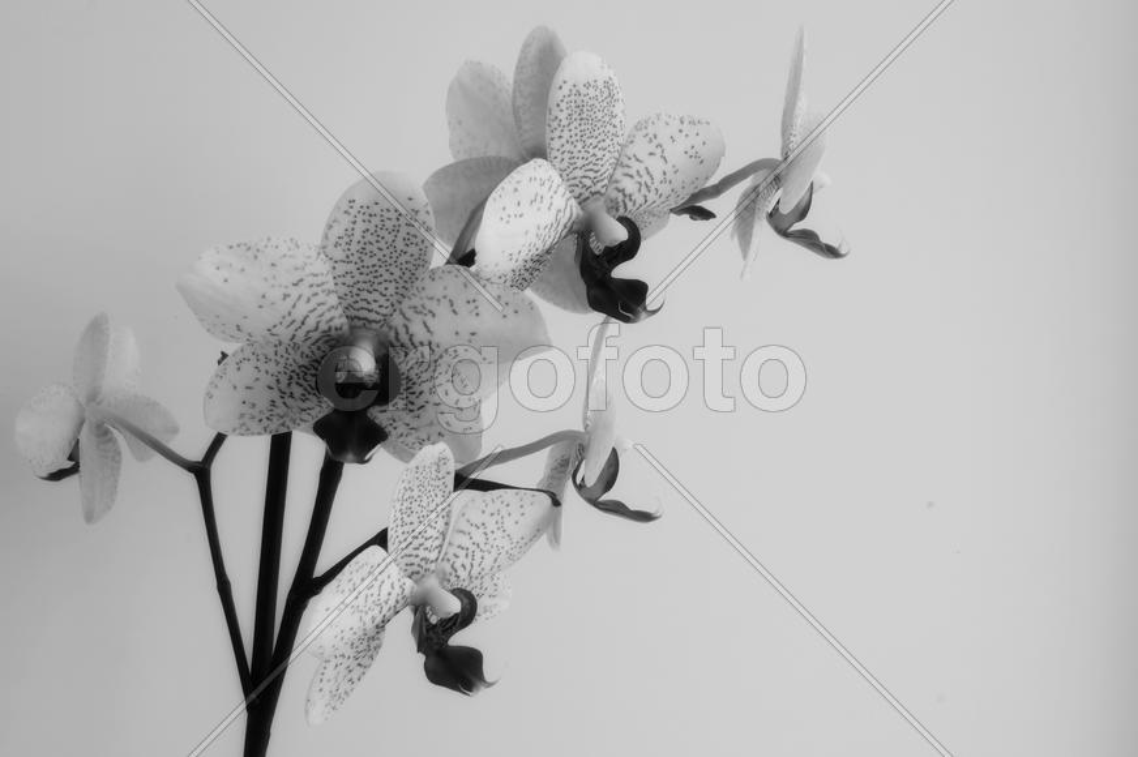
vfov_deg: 25.7
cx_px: 569
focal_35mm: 52
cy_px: 378
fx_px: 1658
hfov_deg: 37.9
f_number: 22
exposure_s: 1/3
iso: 200
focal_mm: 35
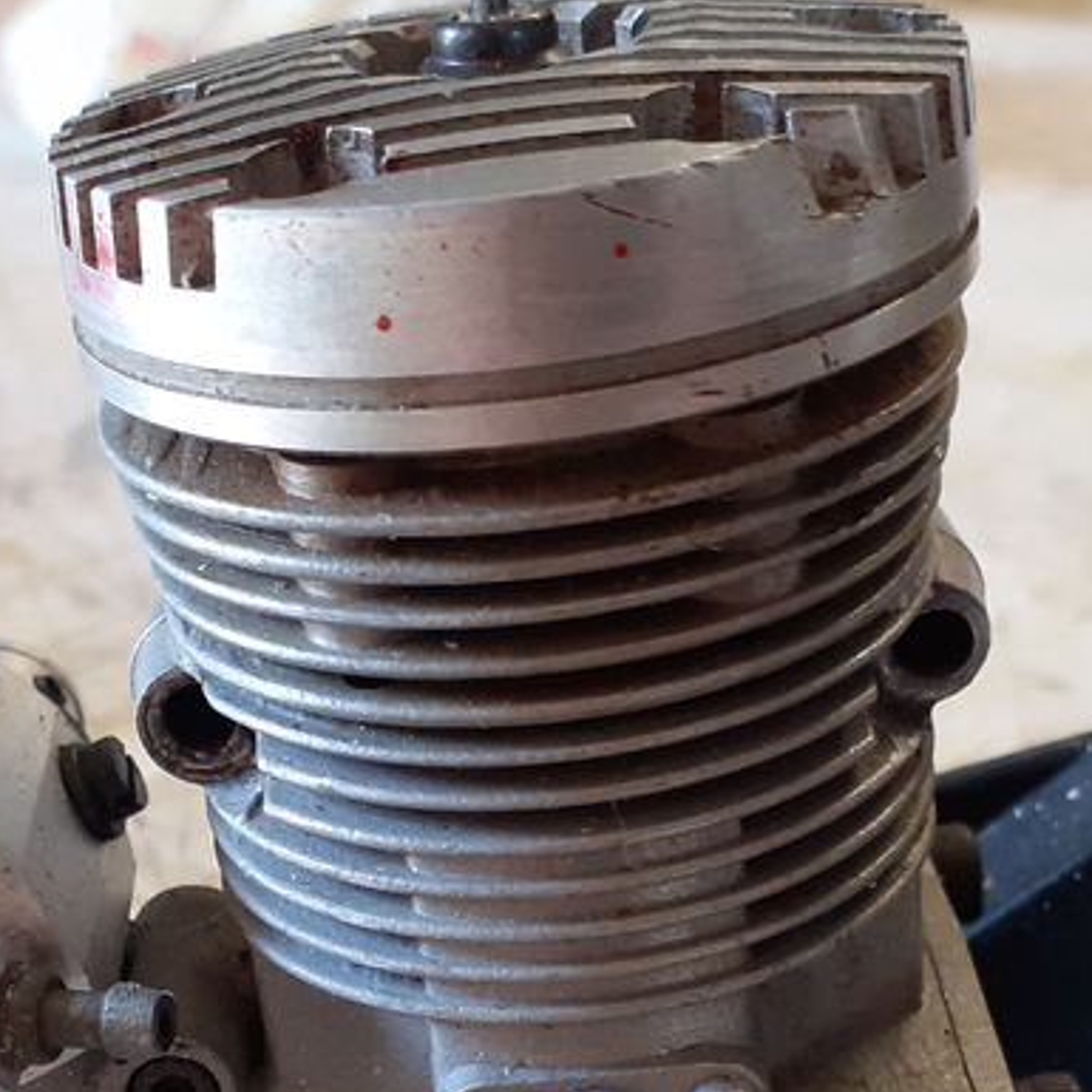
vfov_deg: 27.0
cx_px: 389
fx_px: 2213
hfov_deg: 27.6
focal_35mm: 62
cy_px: 913
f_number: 1.9
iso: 160
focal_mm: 3.6
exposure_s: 1/50
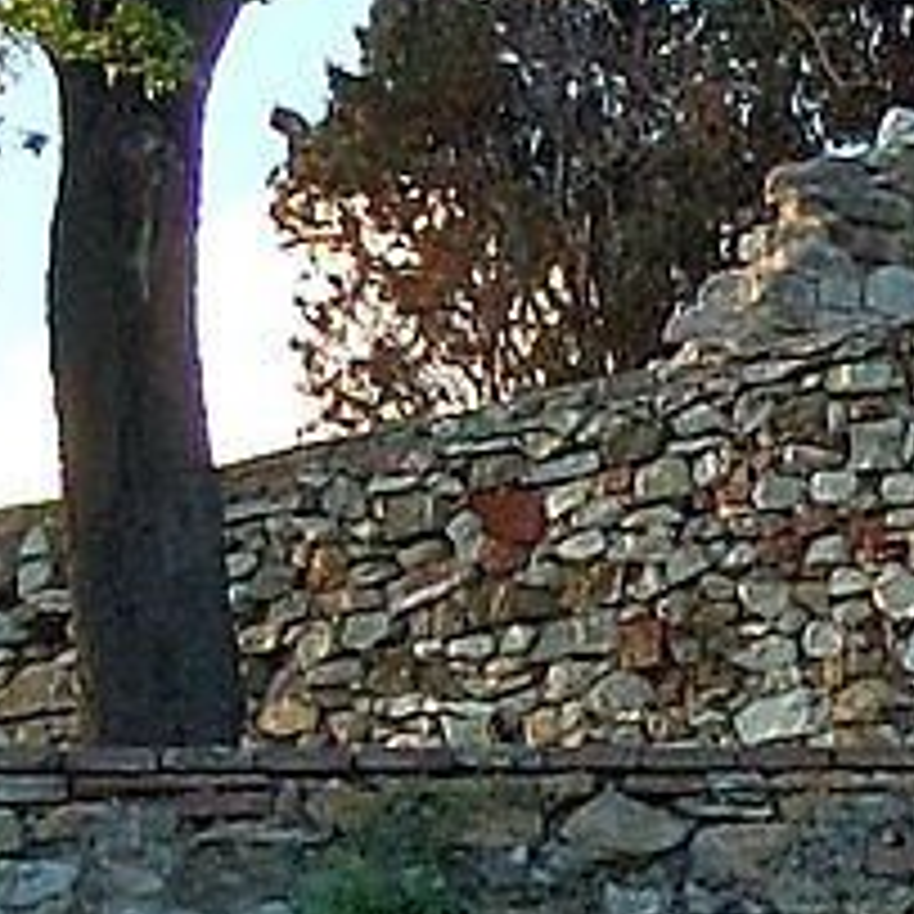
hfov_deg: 3.9
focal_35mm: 392
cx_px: 5011
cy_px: 284
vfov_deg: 4.5
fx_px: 11710
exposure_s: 1/40
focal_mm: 26
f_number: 10
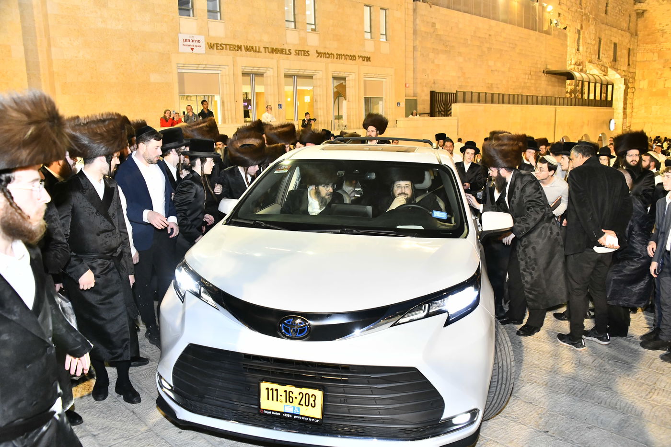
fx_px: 522
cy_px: 224
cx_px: 336
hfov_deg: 65.5
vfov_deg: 46.4
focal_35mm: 28
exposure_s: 1/100
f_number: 5.6
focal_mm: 28
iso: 3200
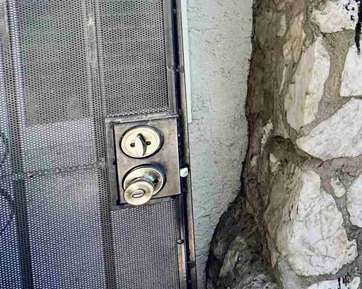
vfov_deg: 29.2
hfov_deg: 26.2
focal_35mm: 49
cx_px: 560
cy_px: 14
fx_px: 525
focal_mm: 2.22
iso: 40
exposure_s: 1/153
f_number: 2.2
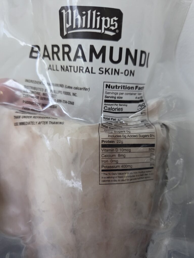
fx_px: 172
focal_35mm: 23
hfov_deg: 58.9
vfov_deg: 73.9
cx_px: 97
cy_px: 129
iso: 640
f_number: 1.8
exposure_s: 1/120
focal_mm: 5.4
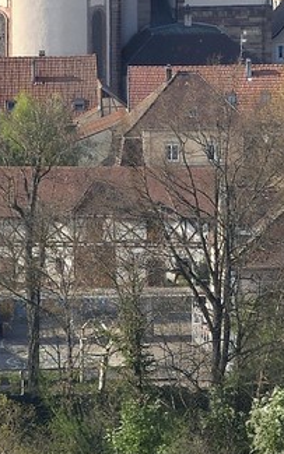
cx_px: 631
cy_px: 52
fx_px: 6331
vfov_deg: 4.1
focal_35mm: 511
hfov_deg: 2.6
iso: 200
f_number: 9
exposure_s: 1/320
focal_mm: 102
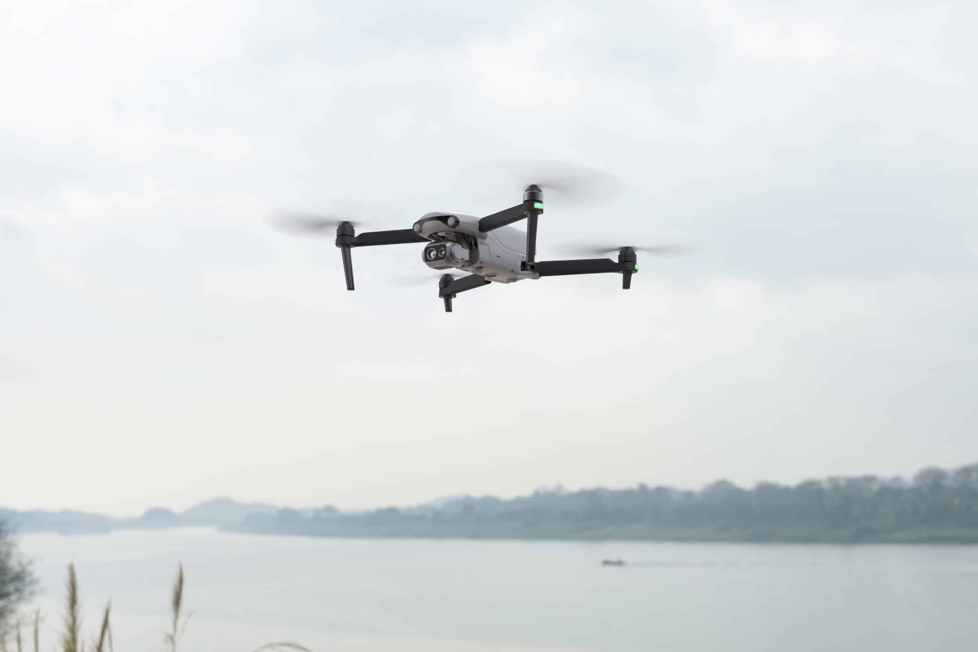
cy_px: 326
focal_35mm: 57
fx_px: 1548
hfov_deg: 35.1
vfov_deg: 23.8
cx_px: 489
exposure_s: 1/125
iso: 100
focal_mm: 38
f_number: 4.5
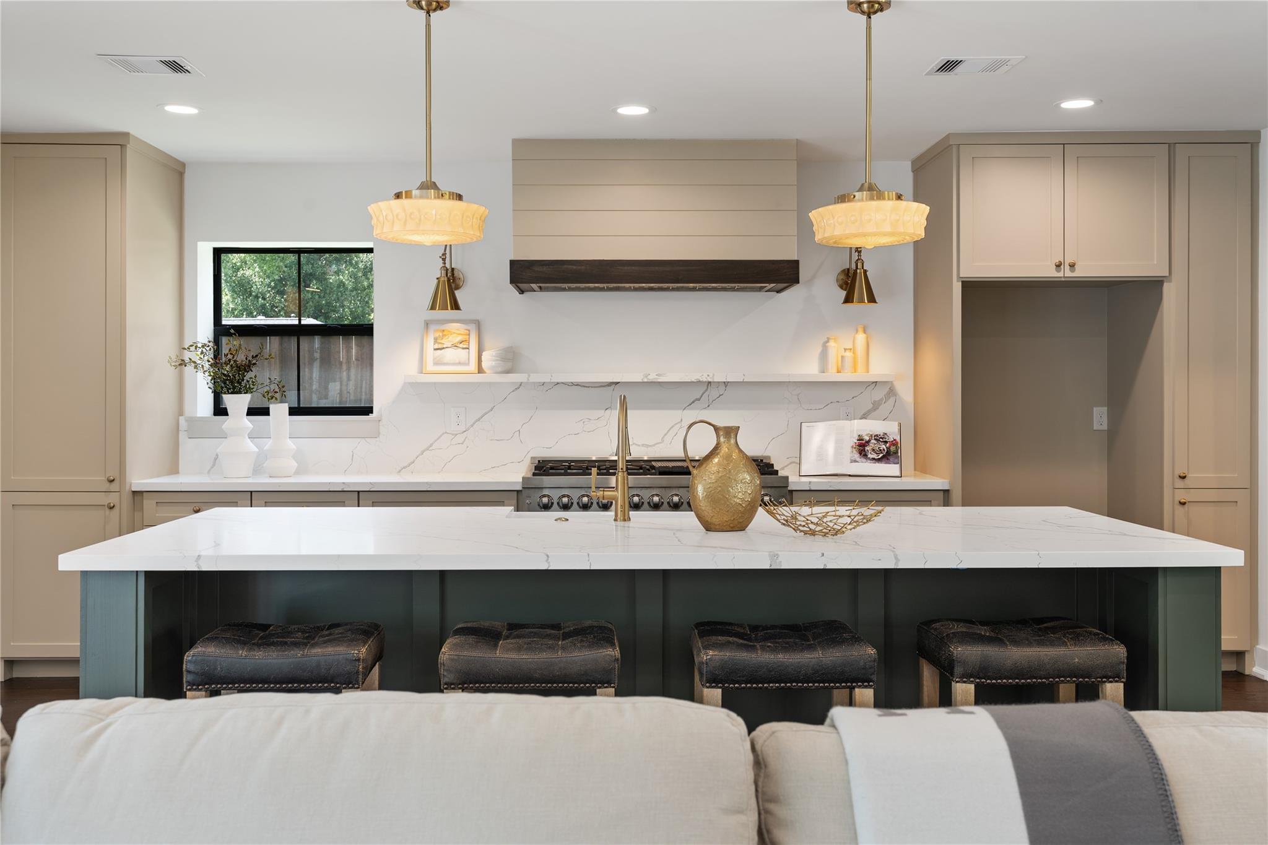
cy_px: 422
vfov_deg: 37.8
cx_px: 634
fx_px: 1233
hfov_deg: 54.4
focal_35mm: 35
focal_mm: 35
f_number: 8
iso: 100
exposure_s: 1/5
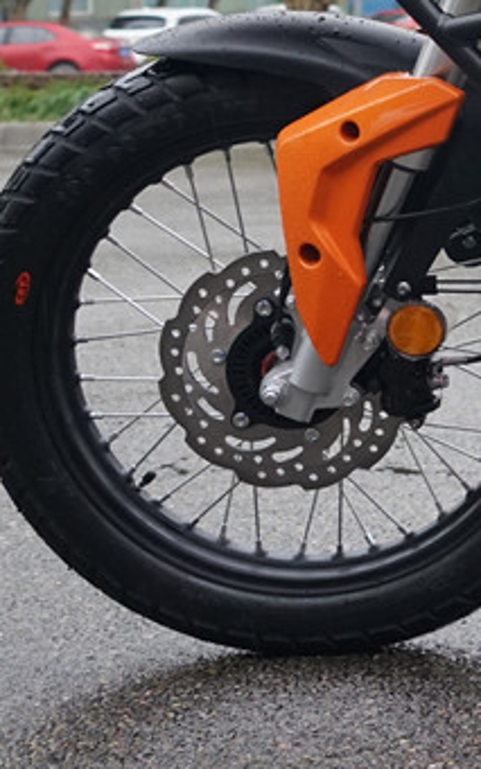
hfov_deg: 10.4
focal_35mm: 113
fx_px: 2371
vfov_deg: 18.0
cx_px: 1037
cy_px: 11
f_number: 5.6
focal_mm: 35
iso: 1600
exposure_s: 1/100
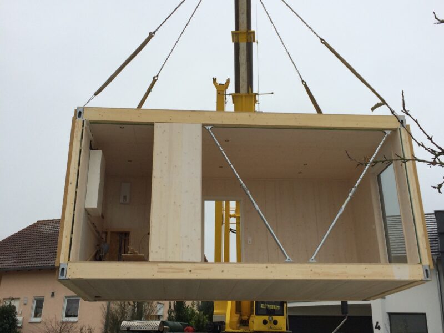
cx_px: 222
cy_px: 166
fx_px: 372
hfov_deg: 61.7
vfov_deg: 48.2
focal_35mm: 29
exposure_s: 1/247
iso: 32
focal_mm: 4.15
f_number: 2.2
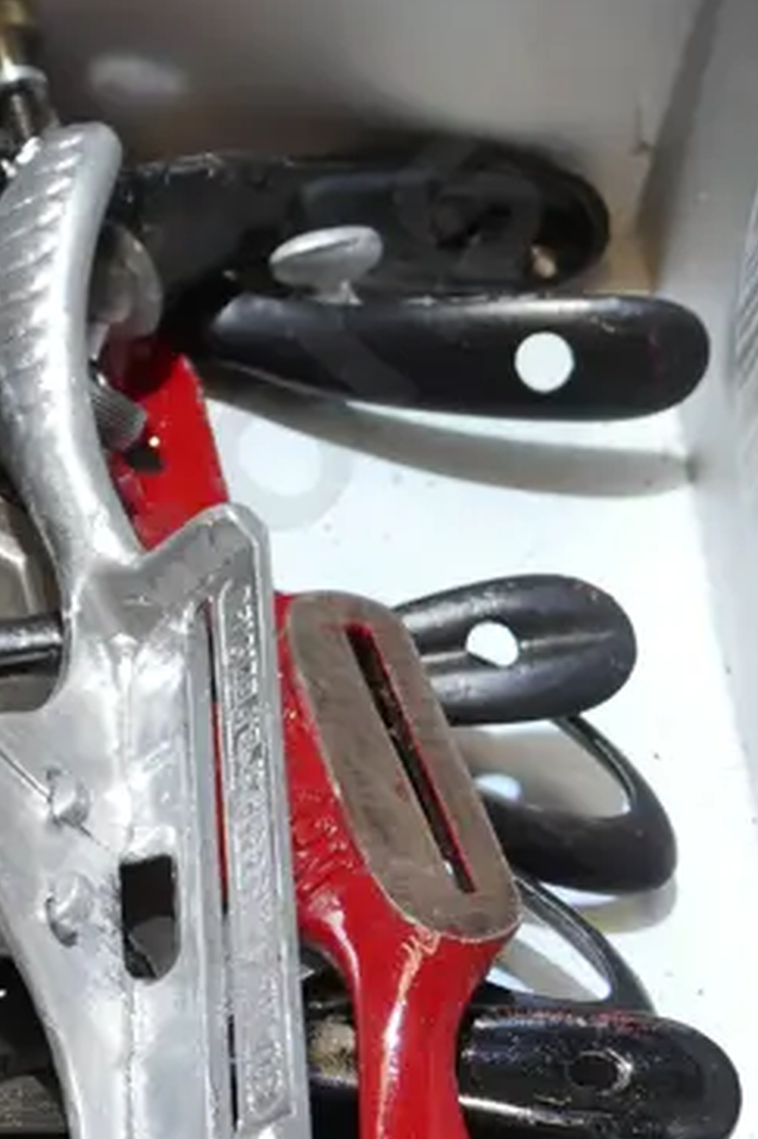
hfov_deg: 12.2
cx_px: -2
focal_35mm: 111
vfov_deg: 18.3
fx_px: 3509
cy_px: 827
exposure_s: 1/60
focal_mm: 19
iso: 320
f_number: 4.1
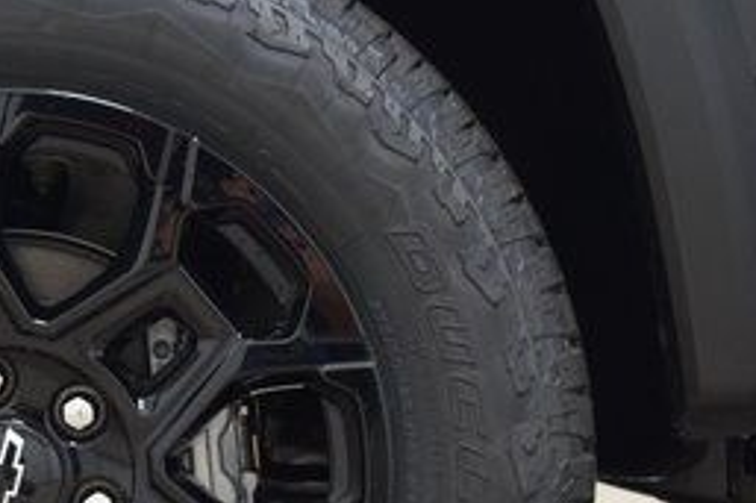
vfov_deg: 9.6
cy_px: 475
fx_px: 2980
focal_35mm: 142
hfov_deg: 14.2
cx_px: 12
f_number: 6.3
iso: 1250
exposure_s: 1/15
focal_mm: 38
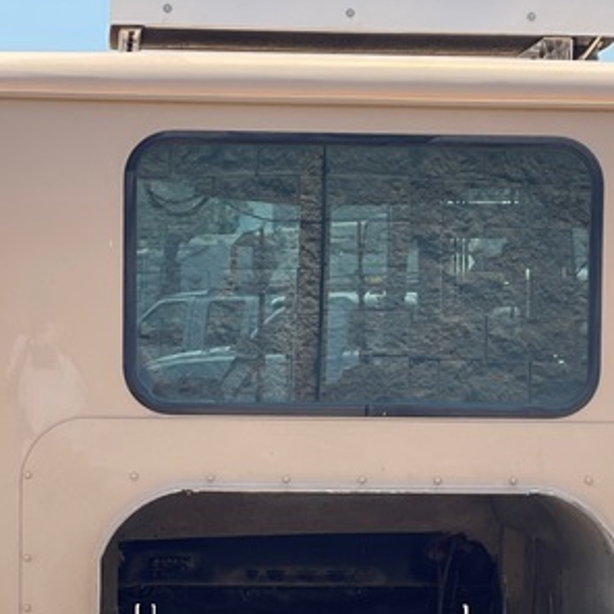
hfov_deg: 11.7
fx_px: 2990
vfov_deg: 11.6
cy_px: 563
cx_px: 336
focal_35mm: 149
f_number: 2.2
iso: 32
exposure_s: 1/521
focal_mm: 7.5
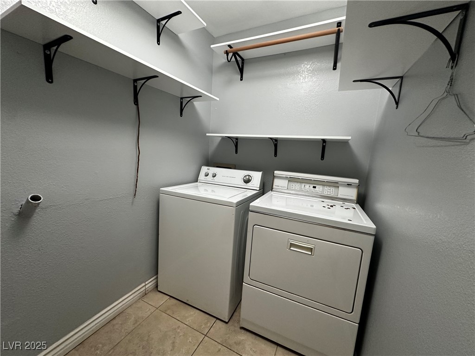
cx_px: 238
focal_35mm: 14
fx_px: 192
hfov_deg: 102.1
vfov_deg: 85.7
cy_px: 178
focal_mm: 2.22
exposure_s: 1/120
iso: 250
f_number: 2.2
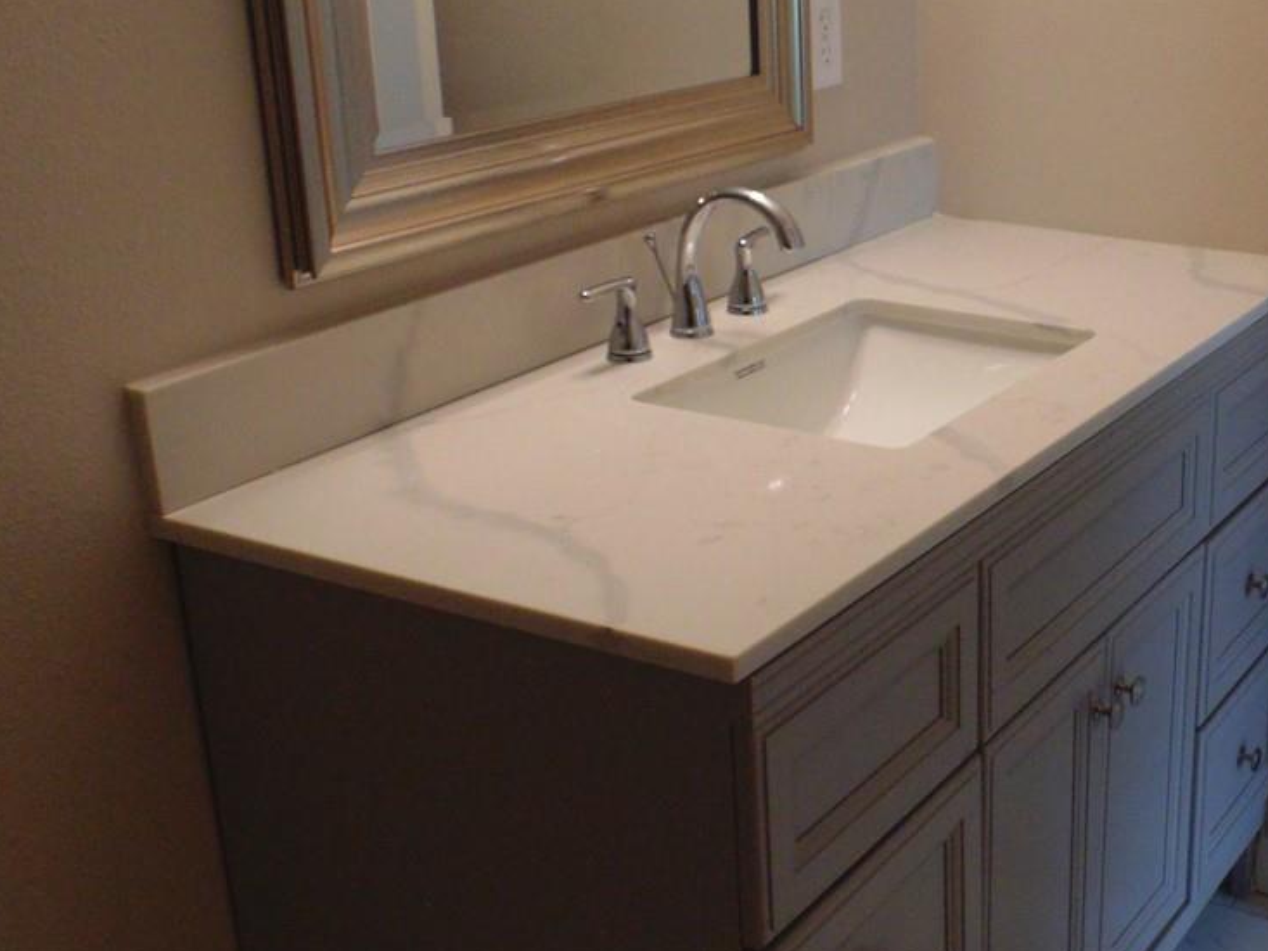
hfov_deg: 38.2
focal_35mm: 48
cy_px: 477
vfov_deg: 30.3
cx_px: 1015
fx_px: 1759
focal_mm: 4
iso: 160
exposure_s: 1/30
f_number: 3.1
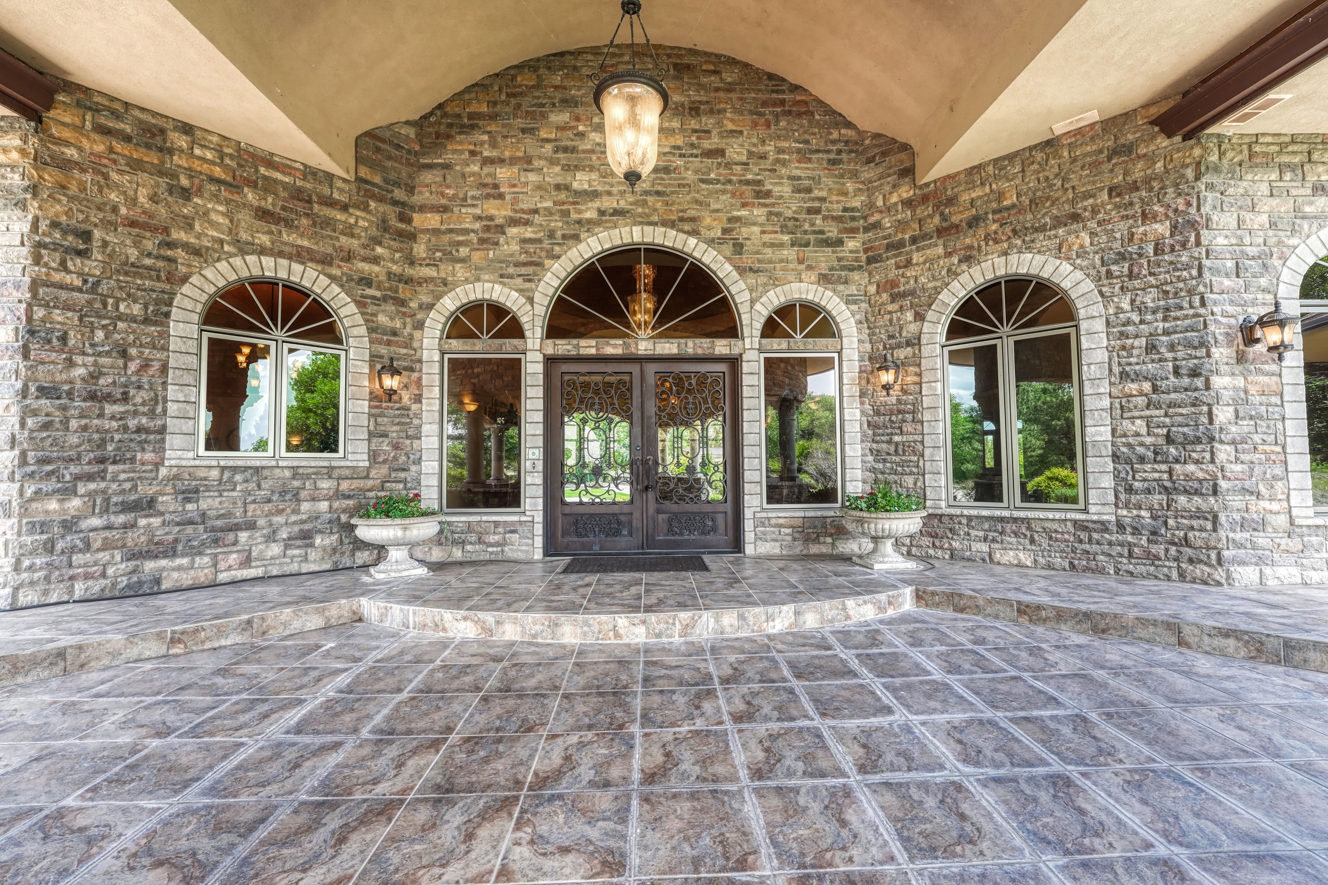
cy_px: 442
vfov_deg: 81.2
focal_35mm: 14
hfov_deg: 104.3
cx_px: 664
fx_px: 516
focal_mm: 14
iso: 400
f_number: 8
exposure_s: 1/60
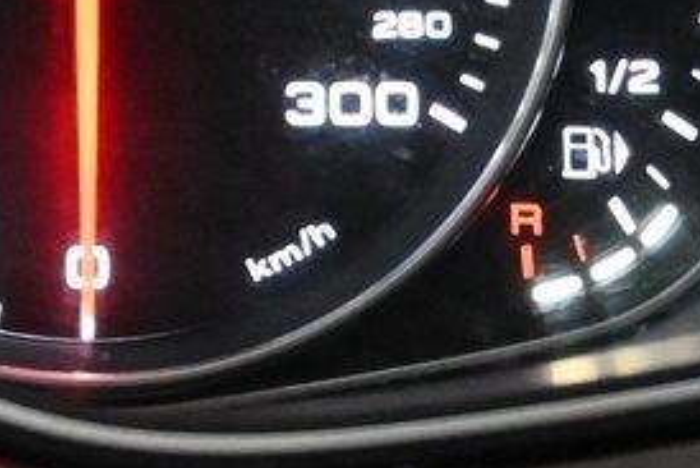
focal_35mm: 186
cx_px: -756
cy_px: -105
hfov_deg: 10.1
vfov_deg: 7.3
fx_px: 3617
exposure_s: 1/60
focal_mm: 21
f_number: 4
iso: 8000
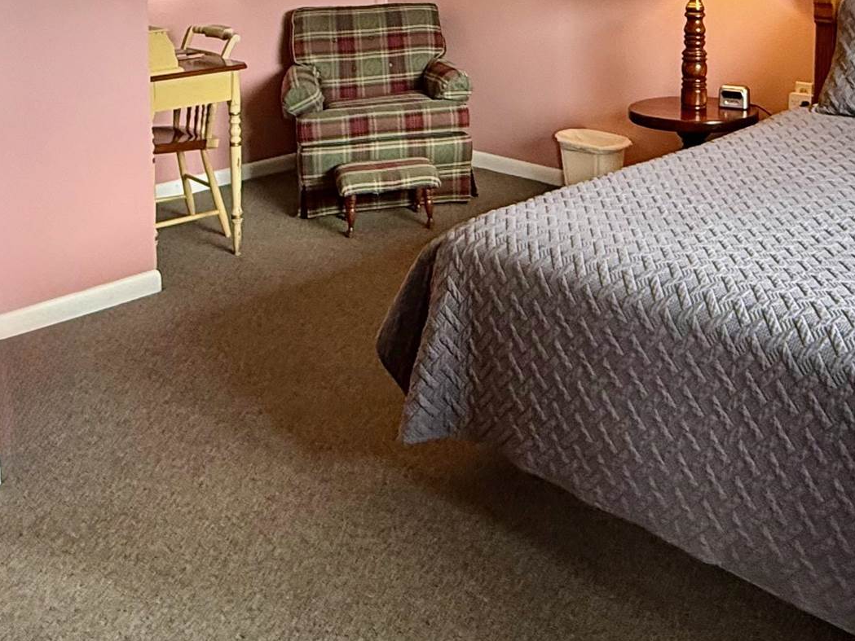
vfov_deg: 32.1
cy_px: -15
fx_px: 1013
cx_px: 571
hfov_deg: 45.1
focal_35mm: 41
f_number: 2.2
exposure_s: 1/99
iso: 250
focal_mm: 2.22
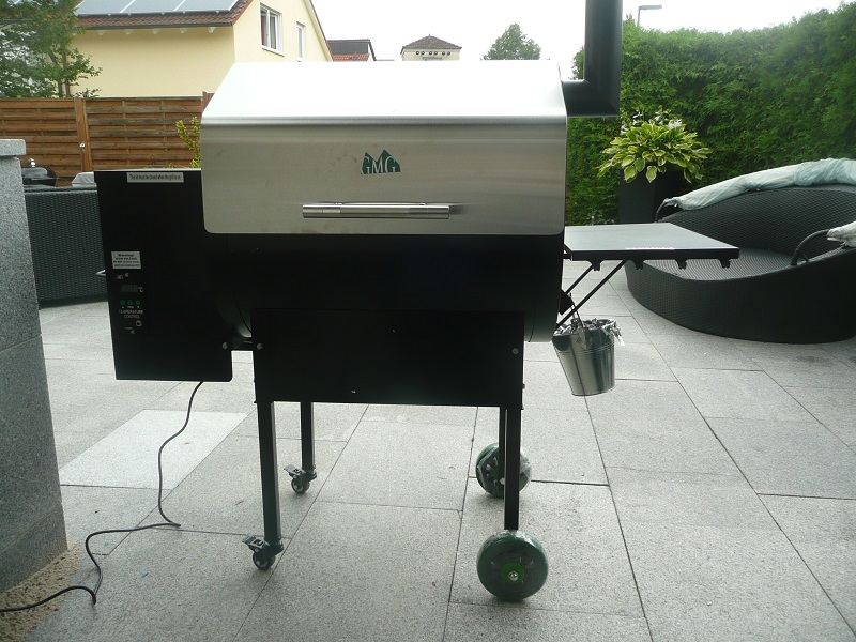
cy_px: 321
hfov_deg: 63.4
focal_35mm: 28
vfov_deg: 49.7
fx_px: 692
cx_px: 428
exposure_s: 1/125
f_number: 3.3
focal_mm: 4.6
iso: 100
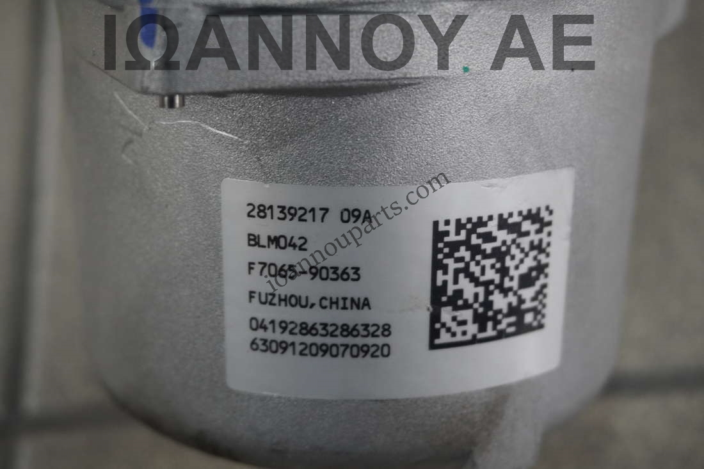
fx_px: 1026
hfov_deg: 37.9
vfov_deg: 25.7
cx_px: 352
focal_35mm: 52
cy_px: 234
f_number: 5.6
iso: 2000
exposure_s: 1/60
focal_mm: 35
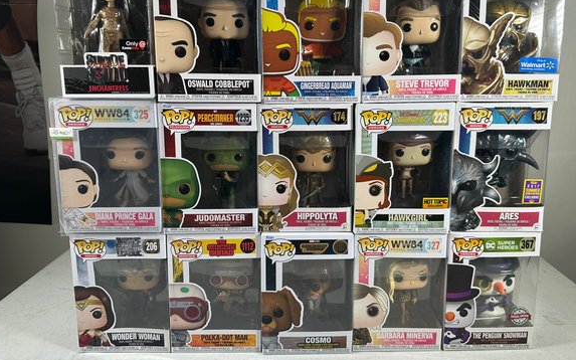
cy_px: 146
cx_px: 306
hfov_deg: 66.4
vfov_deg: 44.3
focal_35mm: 28
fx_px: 439
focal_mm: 6.86
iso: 160
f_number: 1.78
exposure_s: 1/120
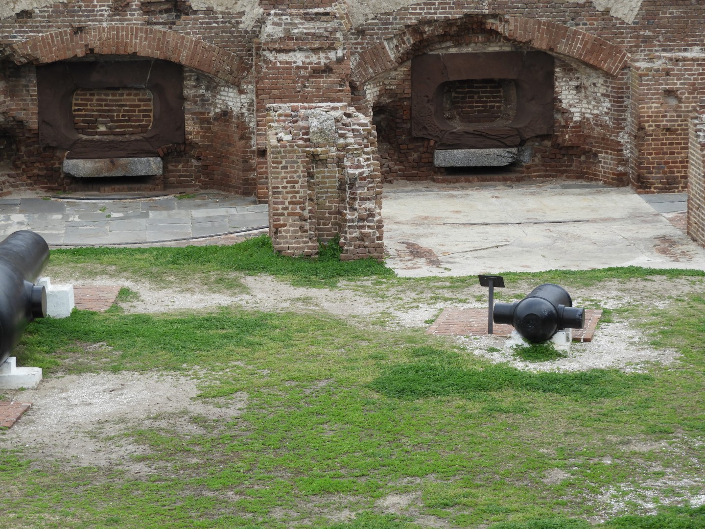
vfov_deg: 11.9
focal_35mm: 125
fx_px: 2546
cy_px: 264
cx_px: 352
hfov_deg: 15.8
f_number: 5
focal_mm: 22.4
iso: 100
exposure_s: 1/200
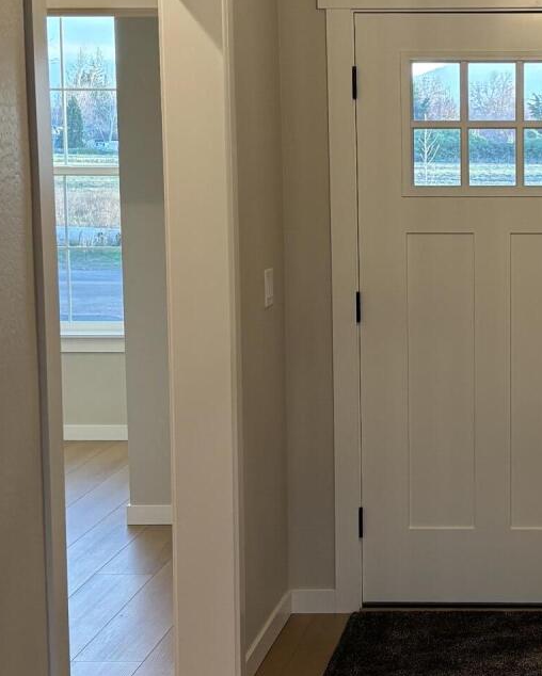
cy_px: 328
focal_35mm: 80
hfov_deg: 18.8
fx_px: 1603
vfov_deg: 23.8
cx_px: 519
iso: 100
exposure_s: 1/60
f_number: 1.6
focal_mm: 5.96
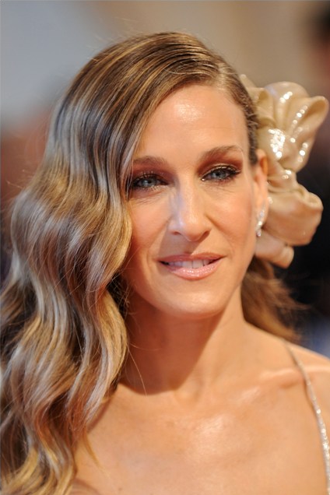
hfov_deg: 8.0
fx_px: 2351
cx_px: 165
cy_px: 248
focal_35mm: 171
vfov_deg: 12.0
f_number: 2.8
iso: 1600
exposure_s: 1/125
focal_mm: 170
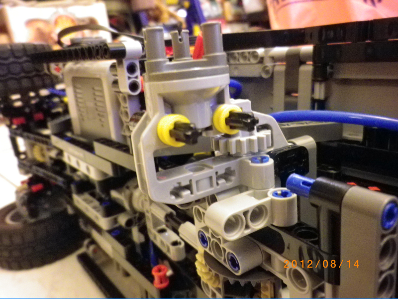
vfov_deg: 49.7
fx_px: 322
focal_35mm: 28
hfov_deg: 63.4
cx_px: 199
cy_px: 150
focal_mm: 5
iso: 800
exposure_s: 1/4
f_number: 3.2
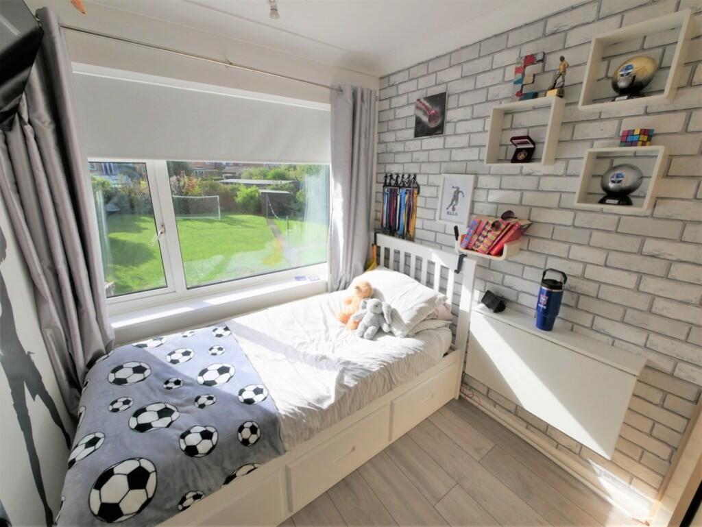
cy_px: 264
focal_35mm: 14
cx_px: 351
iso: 200
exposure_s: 1/320
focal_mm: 7
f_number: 6.3
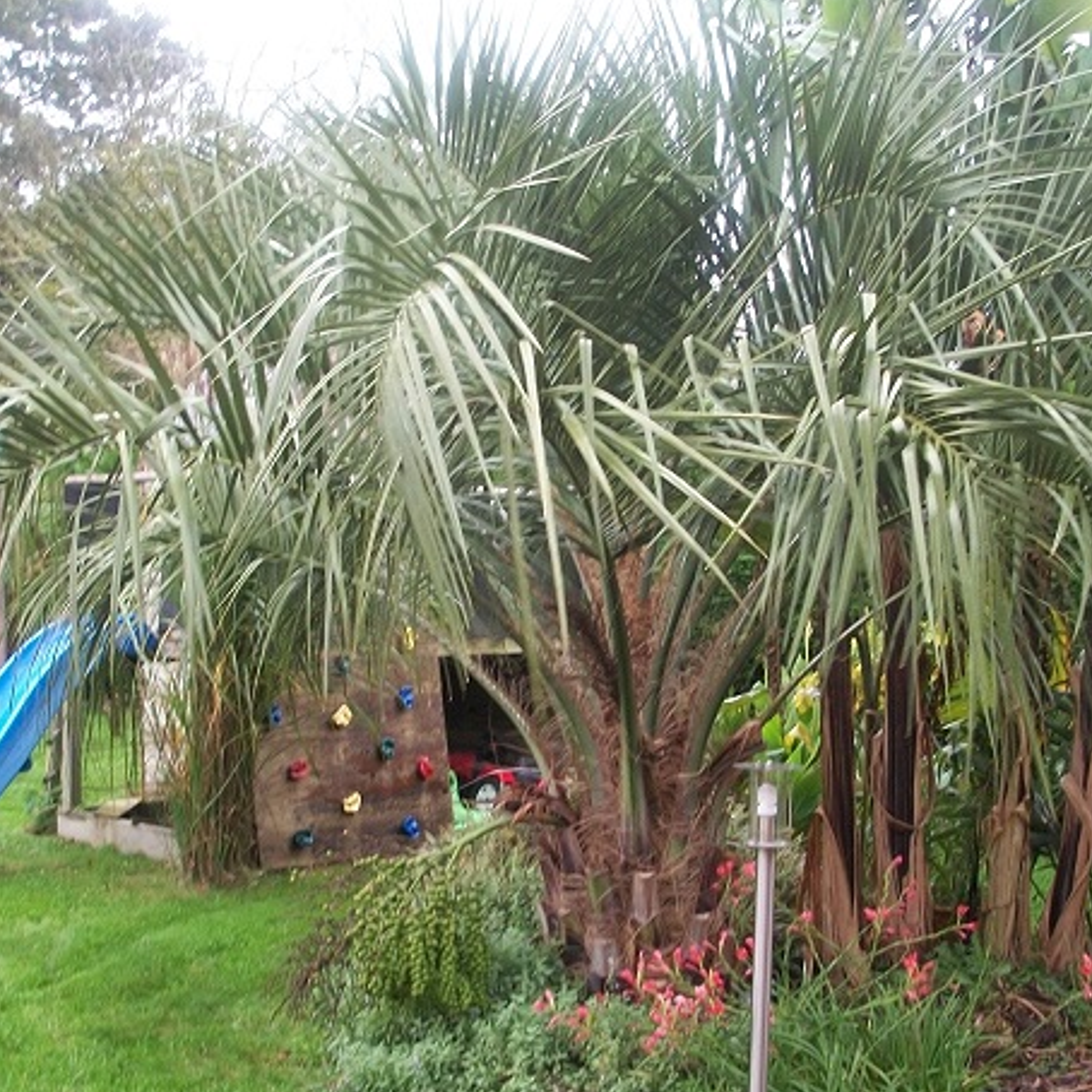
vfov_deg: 33.9
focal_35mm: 50
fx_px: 1785
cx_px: 571
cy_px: 645
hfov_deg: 34.0
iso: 160
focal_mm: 6.3
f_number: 3.1
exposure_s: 1/25
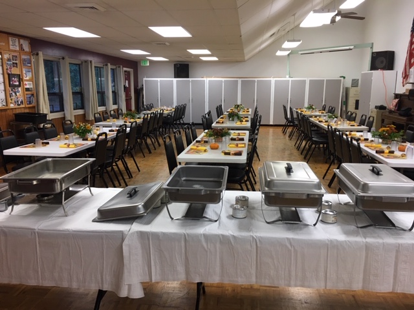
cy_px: 155
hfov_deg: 61.7
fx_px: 347
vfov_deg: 48.2
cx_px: 207
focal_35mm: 29
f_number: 2.2
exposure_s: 1/30
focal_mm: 4.15
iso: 40
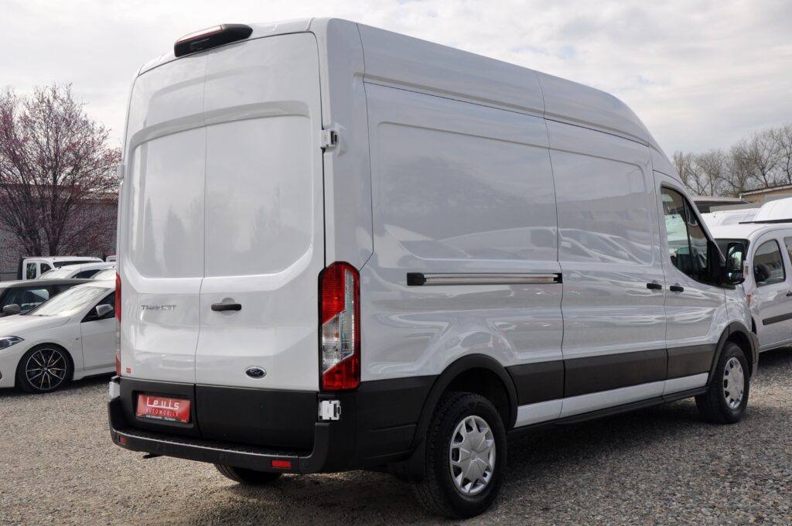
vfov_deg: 31.8
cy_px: 263
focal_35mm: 42
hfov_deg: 46.5
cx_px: 396
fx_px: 923
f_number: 10
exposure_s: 1/400
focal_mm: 28
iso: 500
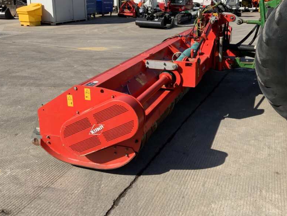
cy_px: 75
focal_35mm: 38
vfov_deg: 37.4
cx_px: 166
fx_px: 315
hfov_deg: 48.8
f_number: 1.8
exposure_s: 1/1730
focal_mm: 3
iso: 16
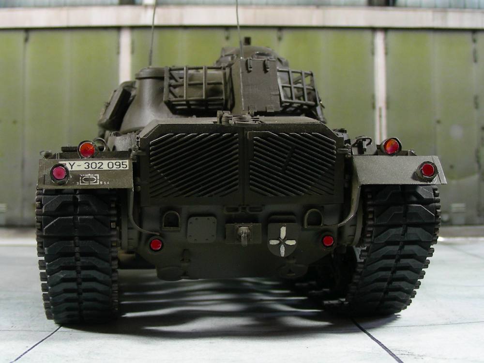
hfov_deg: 42.9
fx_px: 615
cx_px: 242
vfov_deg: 32.9
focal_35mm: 44
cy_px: 182
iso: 50
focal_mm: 7.4
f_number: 3.5
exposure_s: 1/11.7
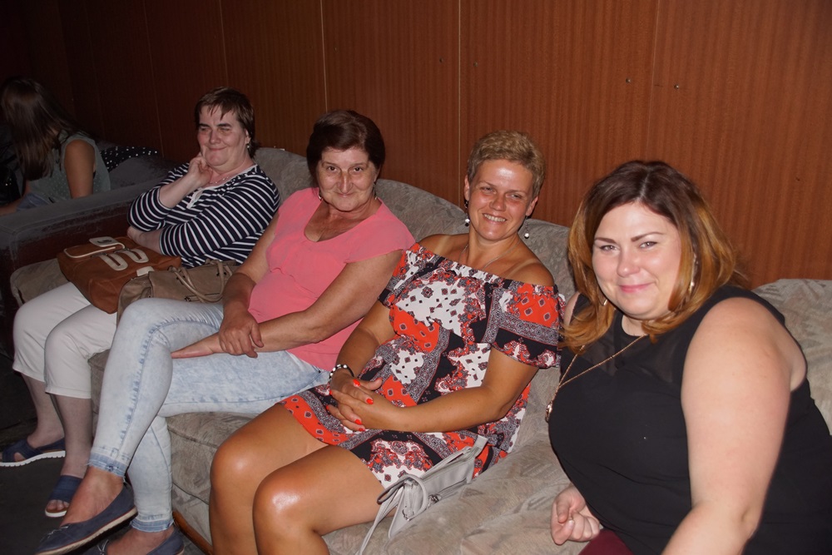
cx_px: 416
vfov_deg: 36.9
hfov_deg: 53.1
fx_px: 832
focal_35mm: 36
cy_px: 278
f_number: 4
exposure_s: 1/60
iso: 800
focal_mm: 24
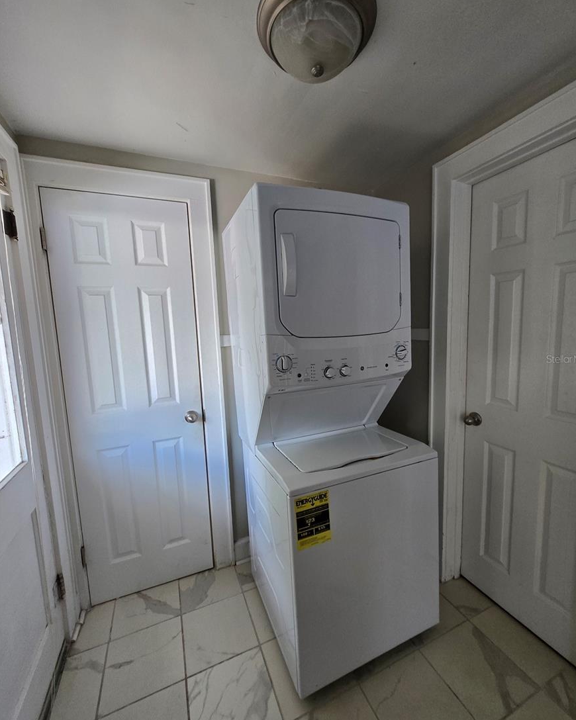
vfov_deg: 100.7
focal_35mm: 14
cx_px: 295
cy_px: 359
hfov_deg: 87.9
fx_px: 298
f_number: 2.2
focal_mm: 1.7
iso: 64
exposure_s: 1/60
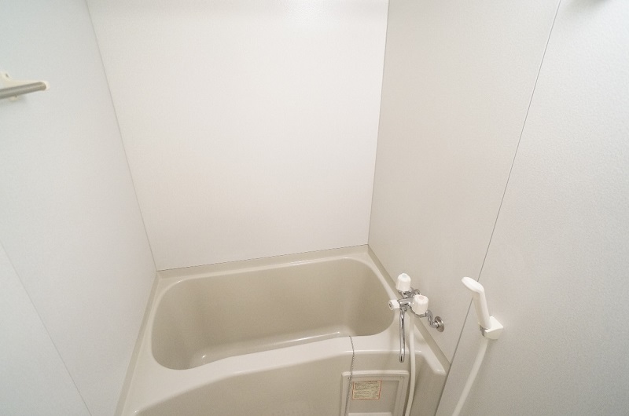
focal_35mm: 24
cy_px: 208
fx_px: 418
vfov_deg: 52.9
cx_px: 314
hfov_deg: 73.8
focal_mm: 16
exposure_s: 1/60
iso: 3200
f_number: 4
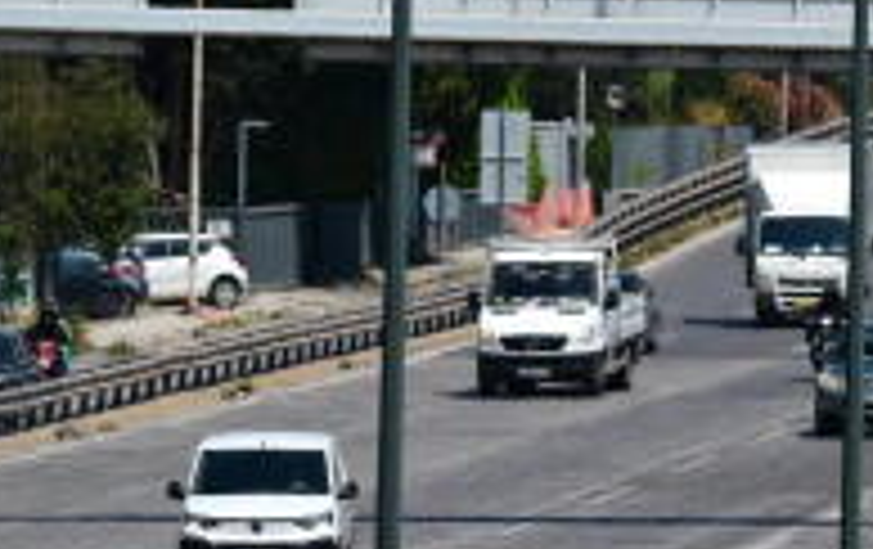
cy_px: 639
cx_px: 1161
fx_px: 16493
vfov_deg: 1.9
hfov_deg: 3.0
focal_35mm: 692
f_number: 10
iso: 320
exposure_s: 1/800
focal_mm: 200
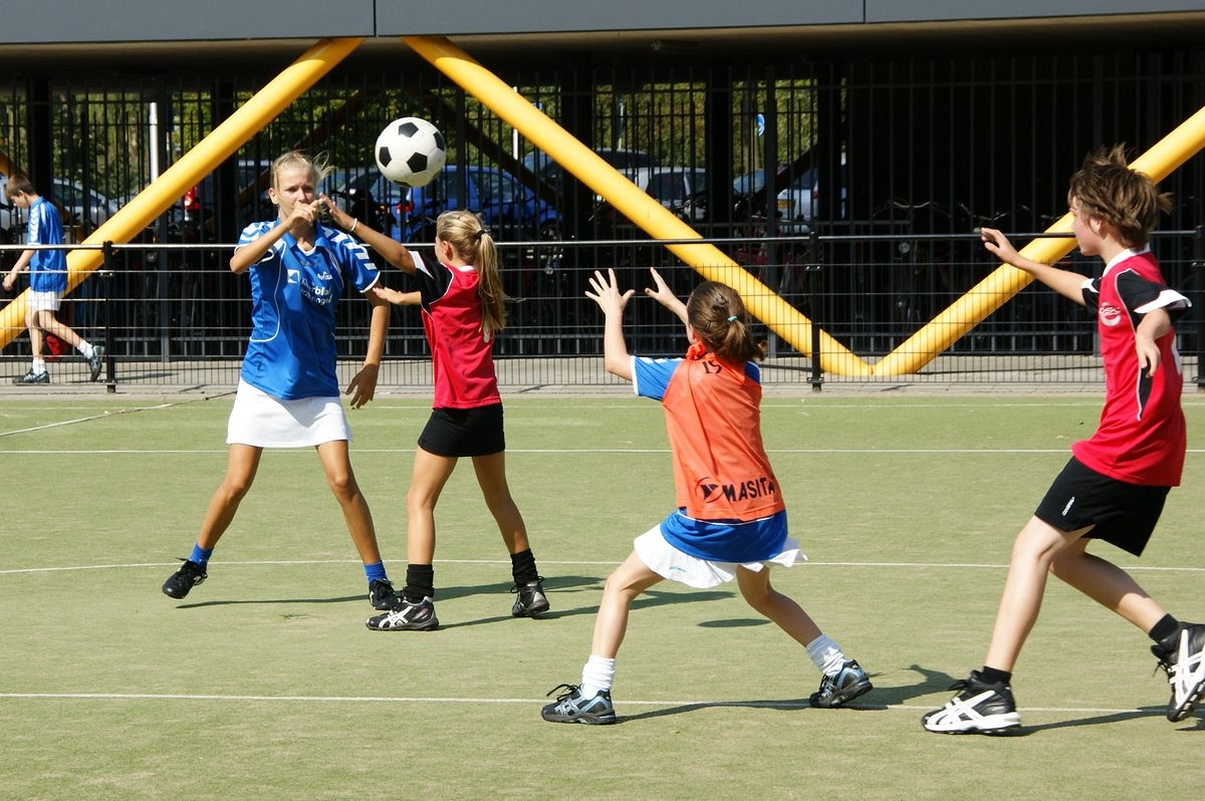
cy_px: 400
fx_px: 3512
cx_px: 602
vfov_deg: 13.0
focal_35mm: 105
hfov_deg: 19.5
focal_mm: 70
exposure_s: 1/400
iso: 200
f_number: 9
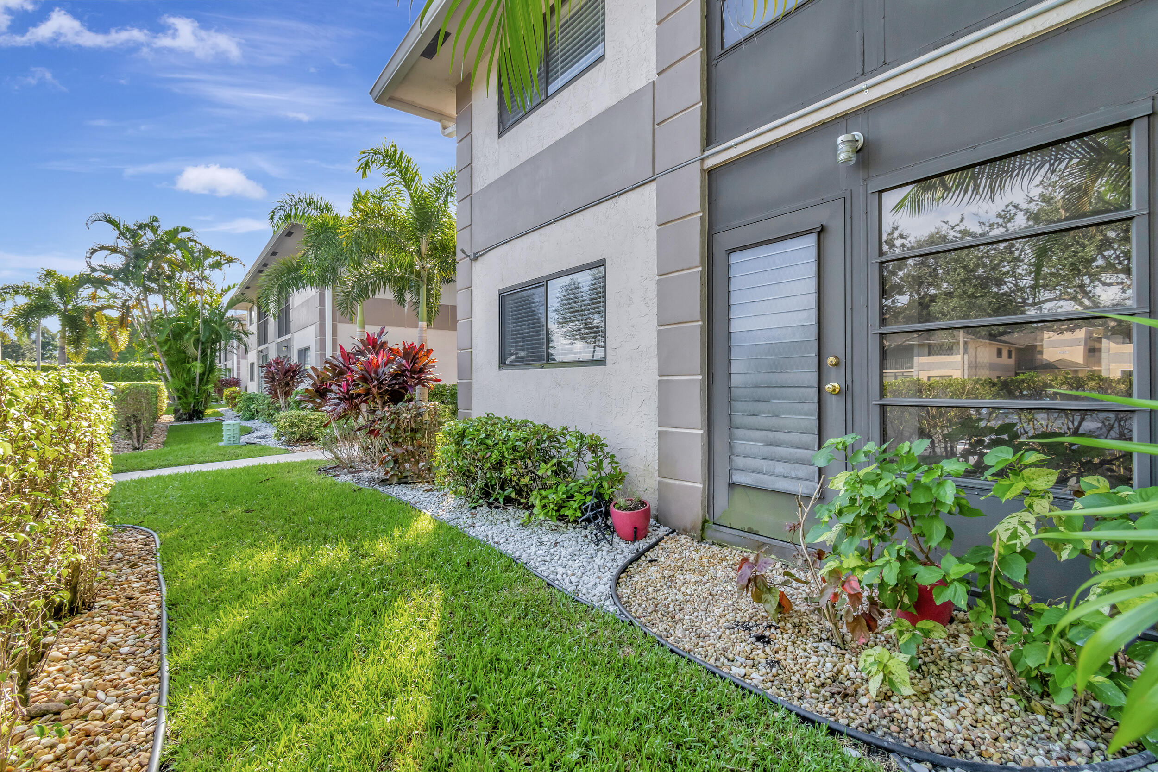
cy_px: 386
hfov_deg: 100.4
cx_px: 579
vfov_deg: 77.3
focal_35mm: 15
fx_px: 482
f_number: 8
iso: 500
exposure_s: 1/250
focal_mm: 10
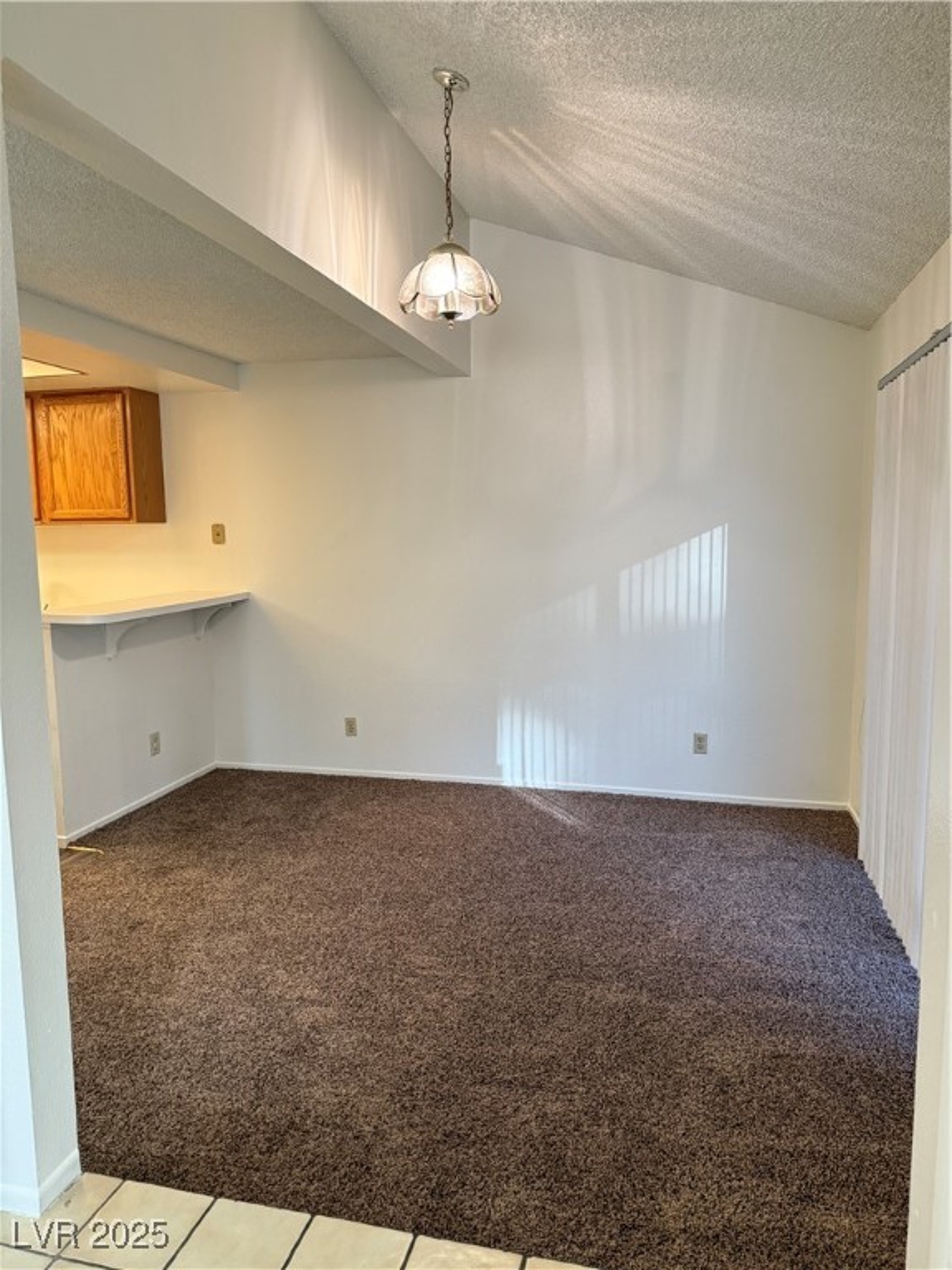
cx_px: 476
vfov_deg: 71.6
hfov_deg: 56.8
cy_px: 635
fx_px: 880
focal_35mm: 24
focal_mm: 6.76
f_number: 1.78
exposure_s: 1/60
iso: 500
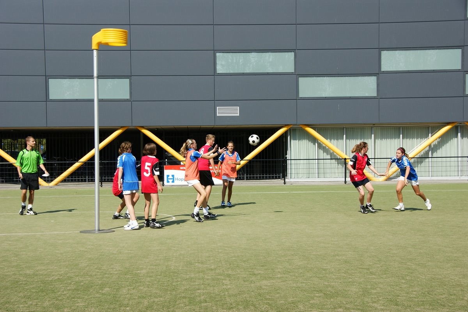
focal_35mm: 60
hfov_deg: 33.4
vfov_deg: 22.6
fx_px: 780
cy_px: 156
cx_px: 234
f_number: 9
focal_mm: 40
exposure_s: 1/400
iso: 200
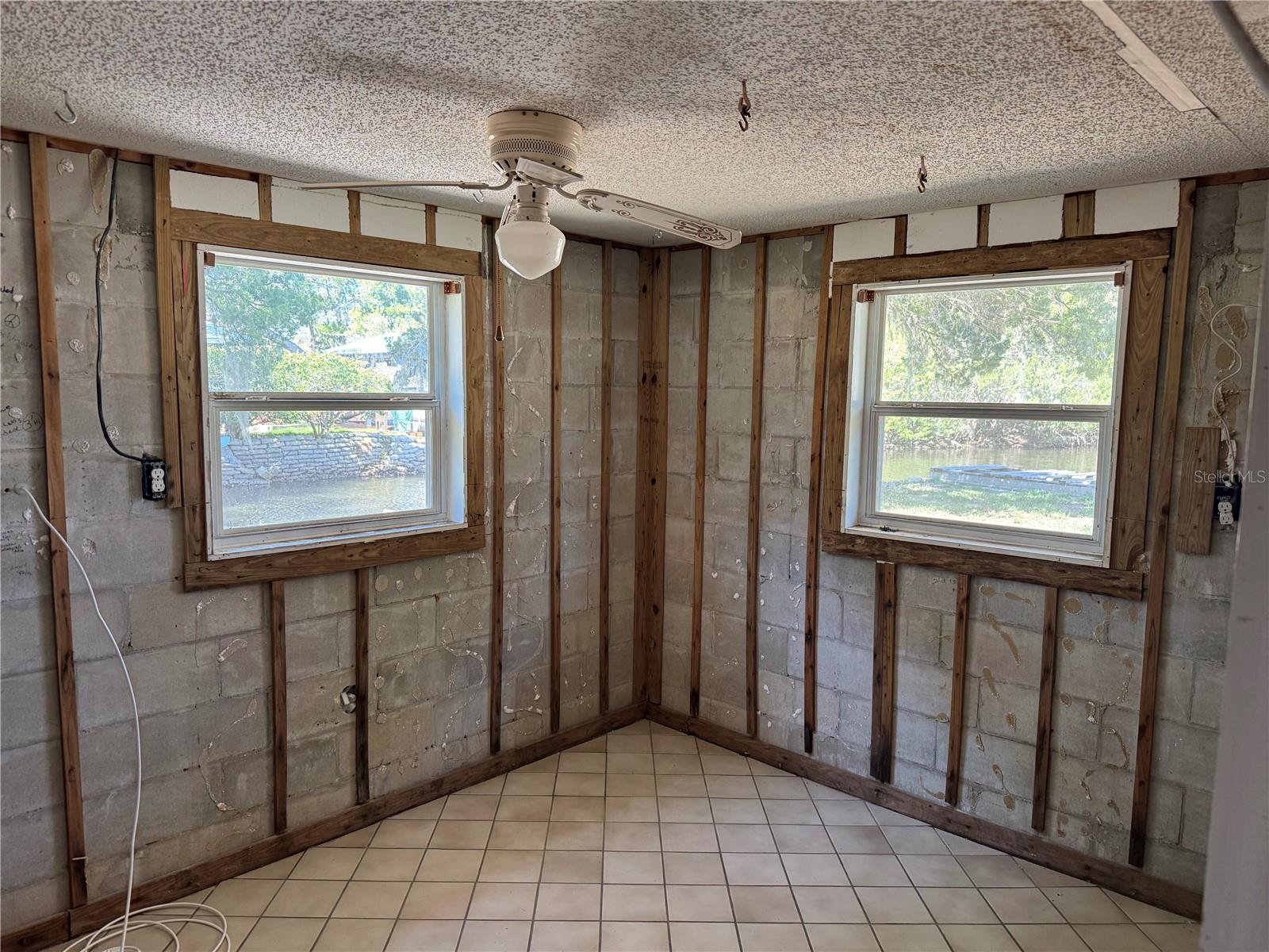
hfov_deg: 71.6
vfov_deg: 56.8
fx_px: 880
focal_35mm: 24
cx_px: 634
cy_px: 476
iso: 200
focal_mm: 6.76
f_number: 1.78
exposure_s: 1/121
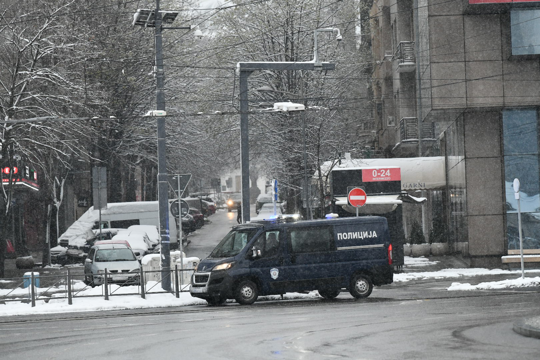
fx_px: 3000
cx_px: 270
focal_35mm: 200
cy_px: 180
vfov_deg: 6.9
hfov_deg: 10.3
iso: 3200
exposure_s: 1/640
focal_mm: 200
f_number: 5.6
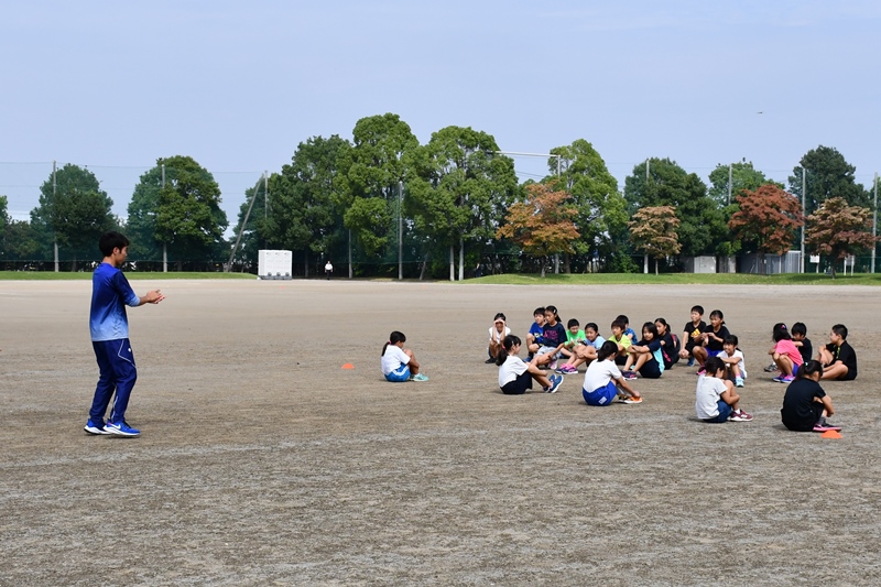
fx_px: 1101
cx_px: 440
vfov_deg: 29.9
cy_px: 294
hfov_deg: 43.6
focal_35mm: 45
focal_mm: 30
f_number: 7.1
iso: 400
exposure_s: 1/2000
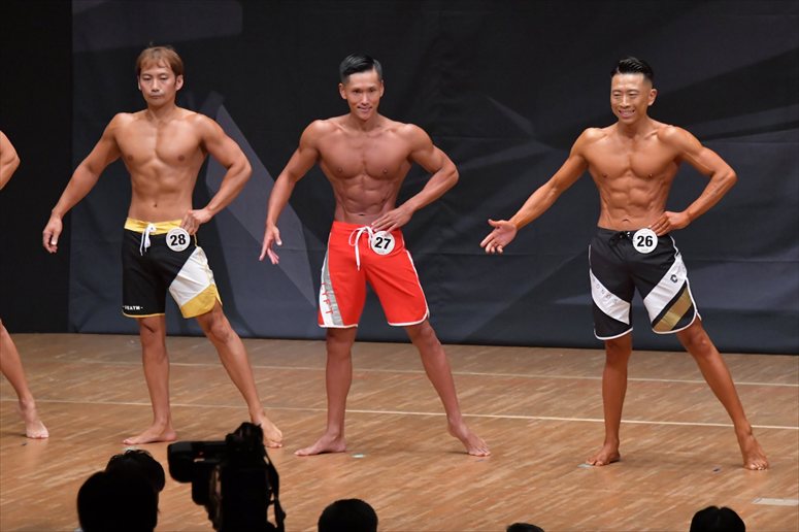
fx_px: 5657
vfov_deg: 5.4
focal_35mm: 255
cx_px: 400
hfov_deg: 8.1
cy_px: 266
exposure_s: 1/400
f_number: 5.6
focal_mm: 170
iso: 6400
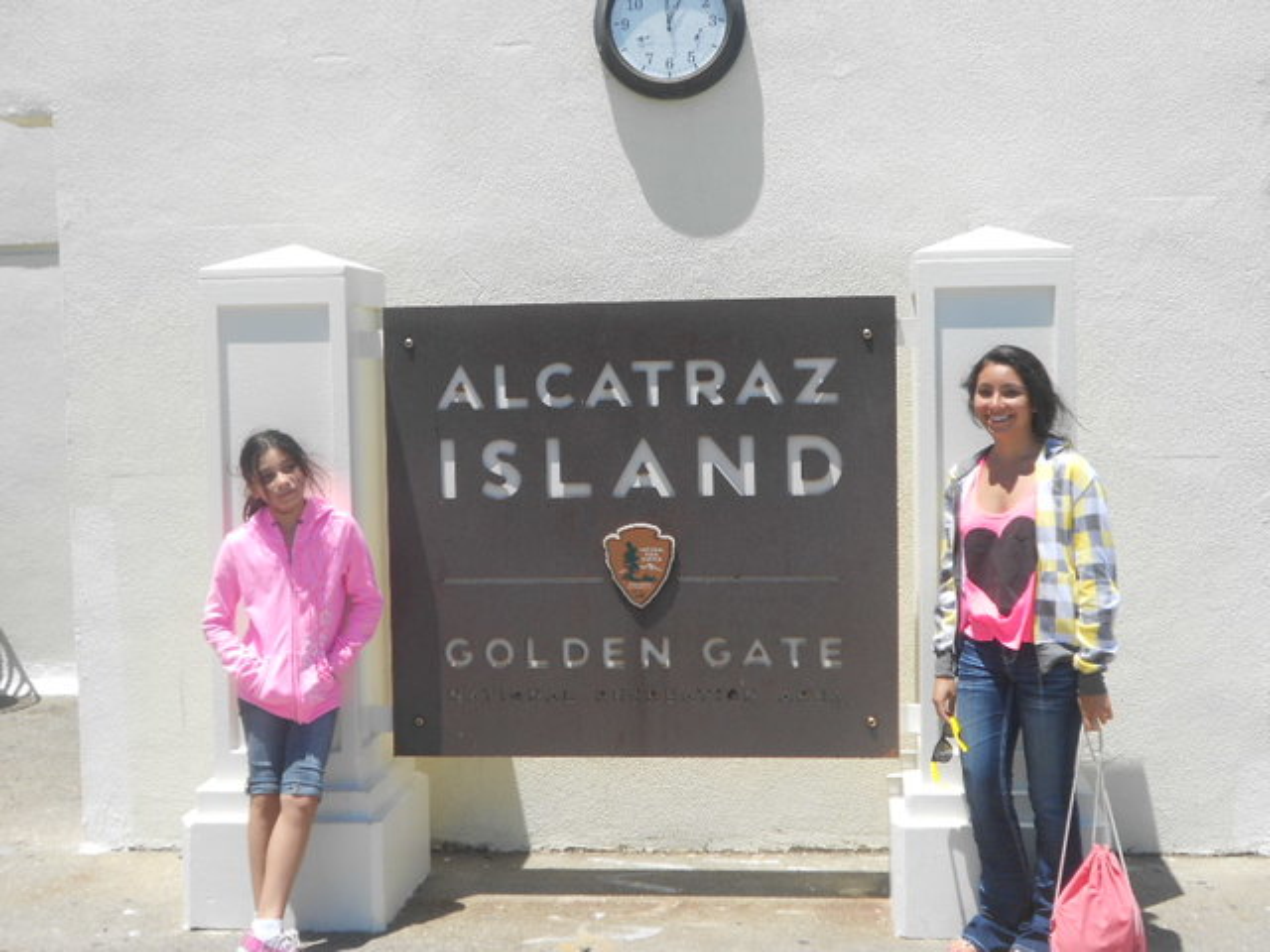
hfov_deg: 43.9
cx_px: 635
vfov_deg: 33.6
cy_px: 476
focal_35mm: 43
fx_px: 1578
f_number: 4.2
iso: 80
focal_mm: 7.7
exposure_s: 1/500
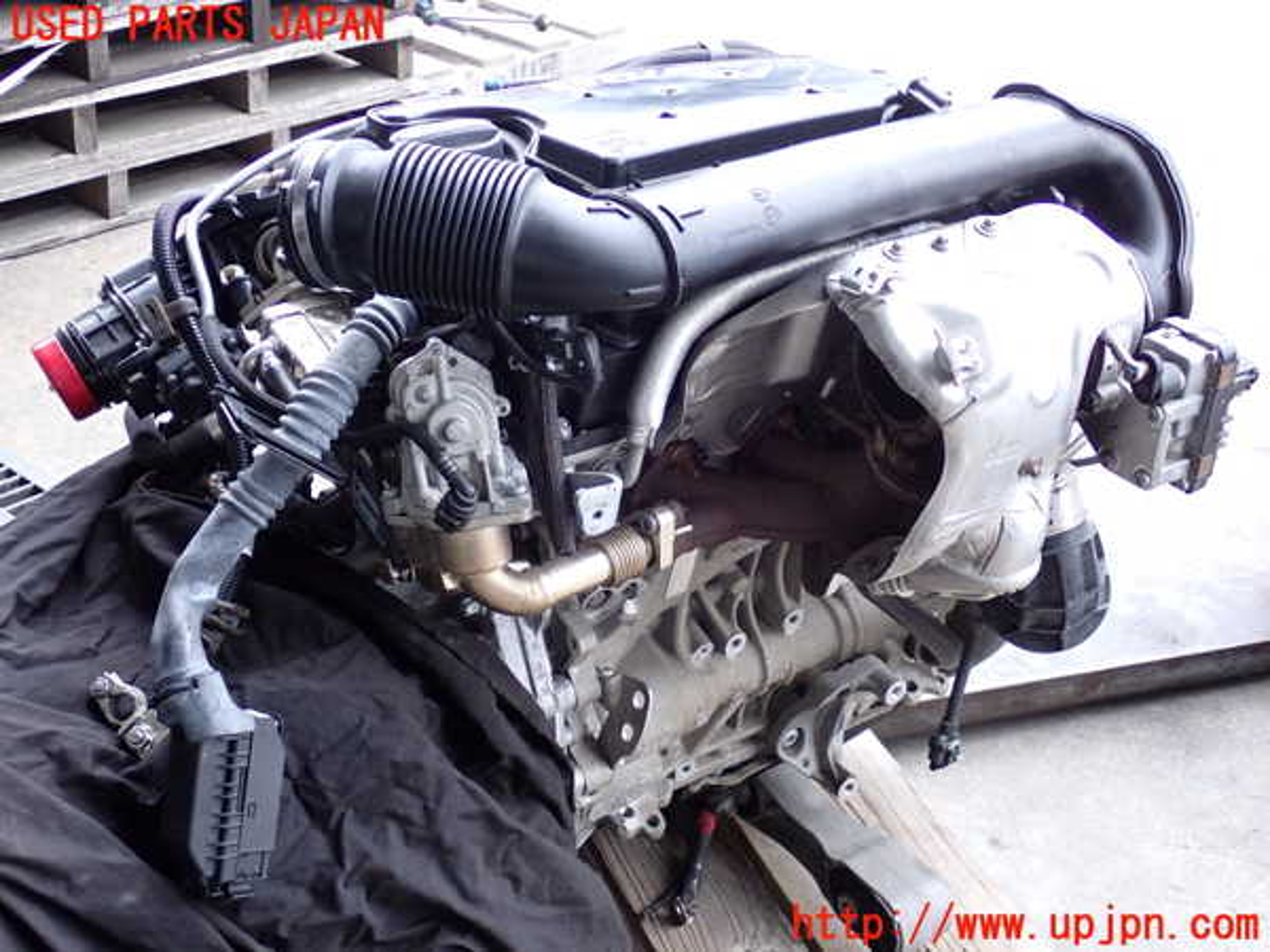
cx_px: 635
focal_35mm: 47
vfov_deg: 30.9
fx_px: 1724
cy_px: 476
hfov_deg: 40.4
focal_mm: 8.4
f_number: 3.1
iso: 320
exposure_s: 1/125
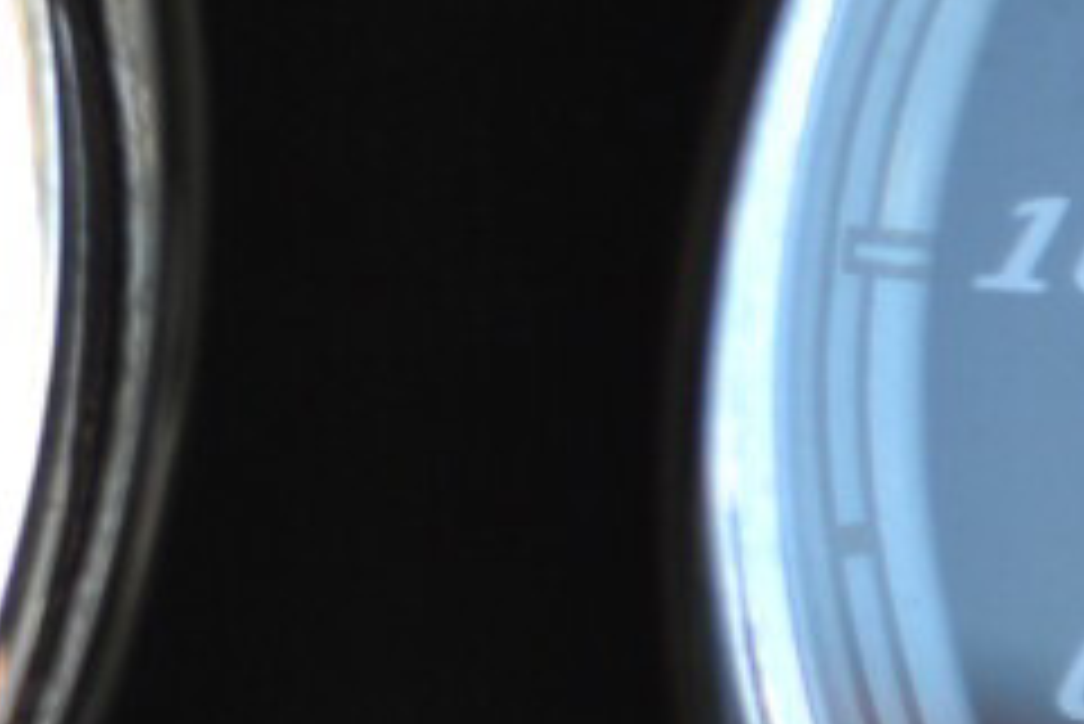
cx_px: -1592
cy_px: 94
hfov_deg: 5.1
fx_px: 11690
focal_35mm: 388
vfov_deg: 3.5
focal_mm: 52
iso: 360
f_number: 5.6
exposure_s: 1/125
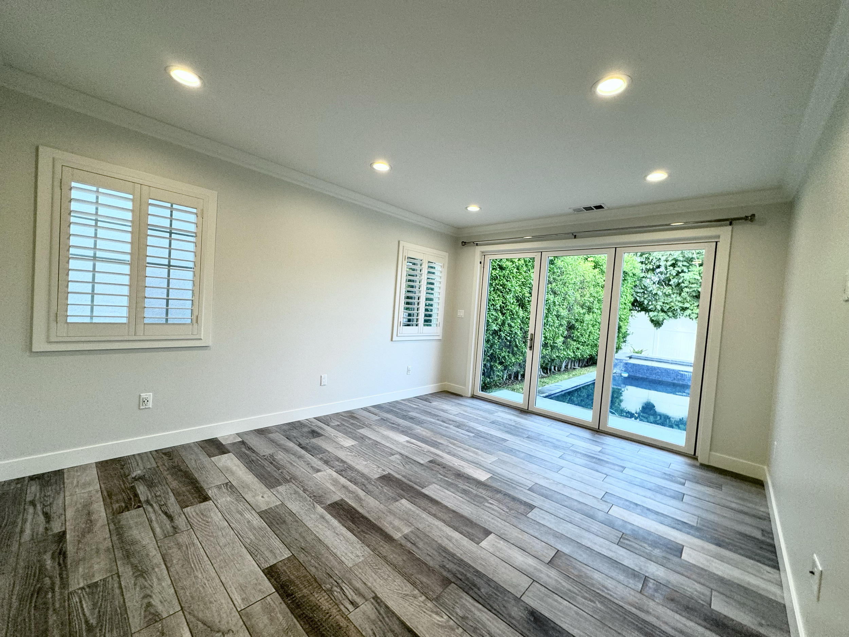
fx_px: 343
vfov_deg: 85.7
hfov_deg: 102.1
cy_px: 318
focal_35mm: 14
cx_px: 424
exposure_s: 1/120
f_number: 2.2
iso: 125
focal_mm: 2.22
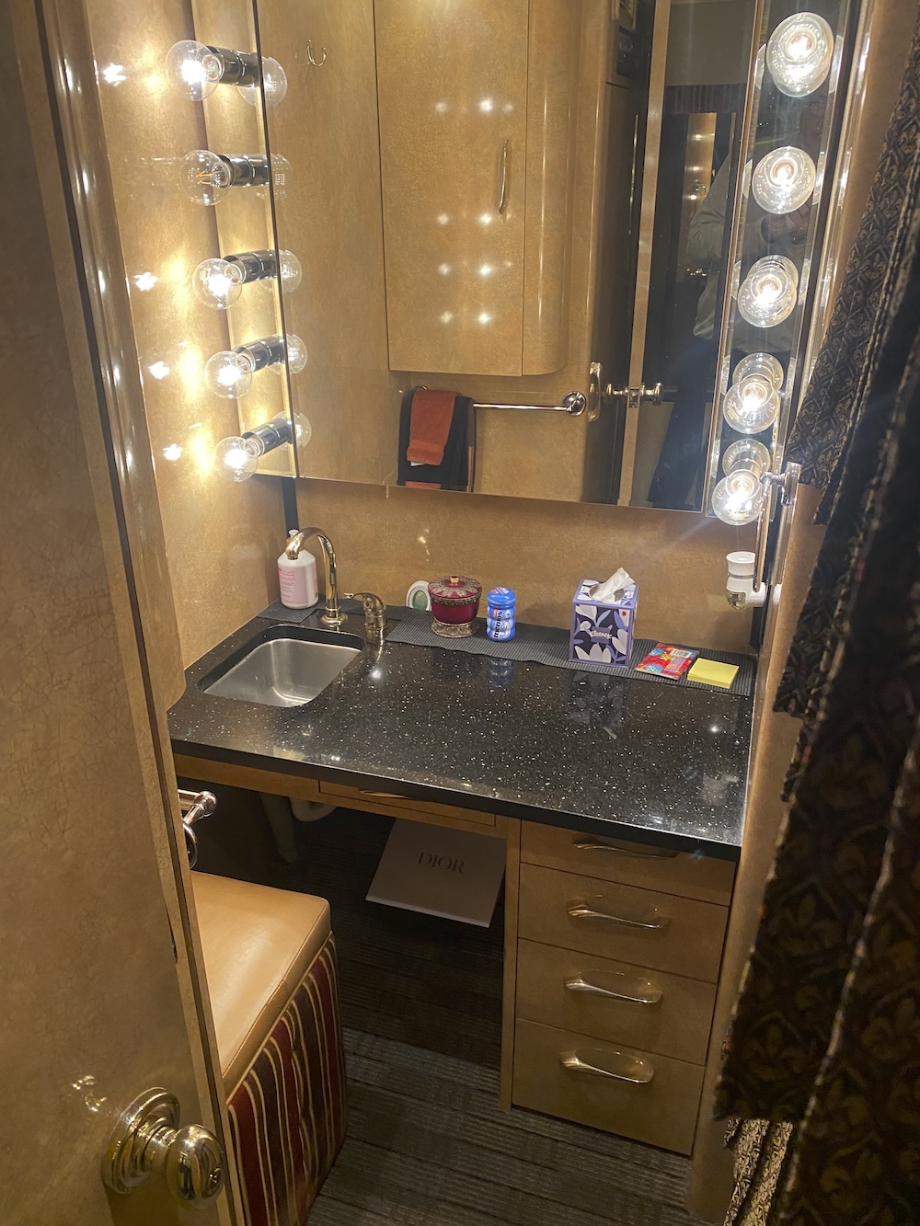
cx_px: 460
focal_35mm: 26
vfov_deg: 67.3
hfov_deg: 53.1
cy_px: 613
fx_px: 921
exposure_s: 1/60
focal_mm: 4.25
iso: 320
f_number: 1.8
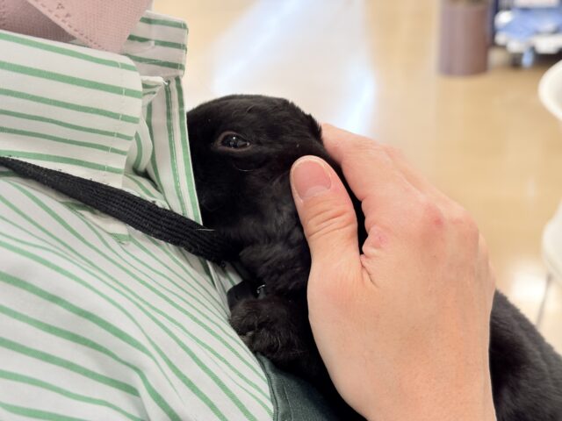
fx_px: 844
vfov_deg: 28.0
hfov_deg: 36.8
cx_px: 281
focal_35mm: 52
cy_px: 210
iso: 80
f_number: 1.6
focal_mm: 5.96
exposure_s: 1/50
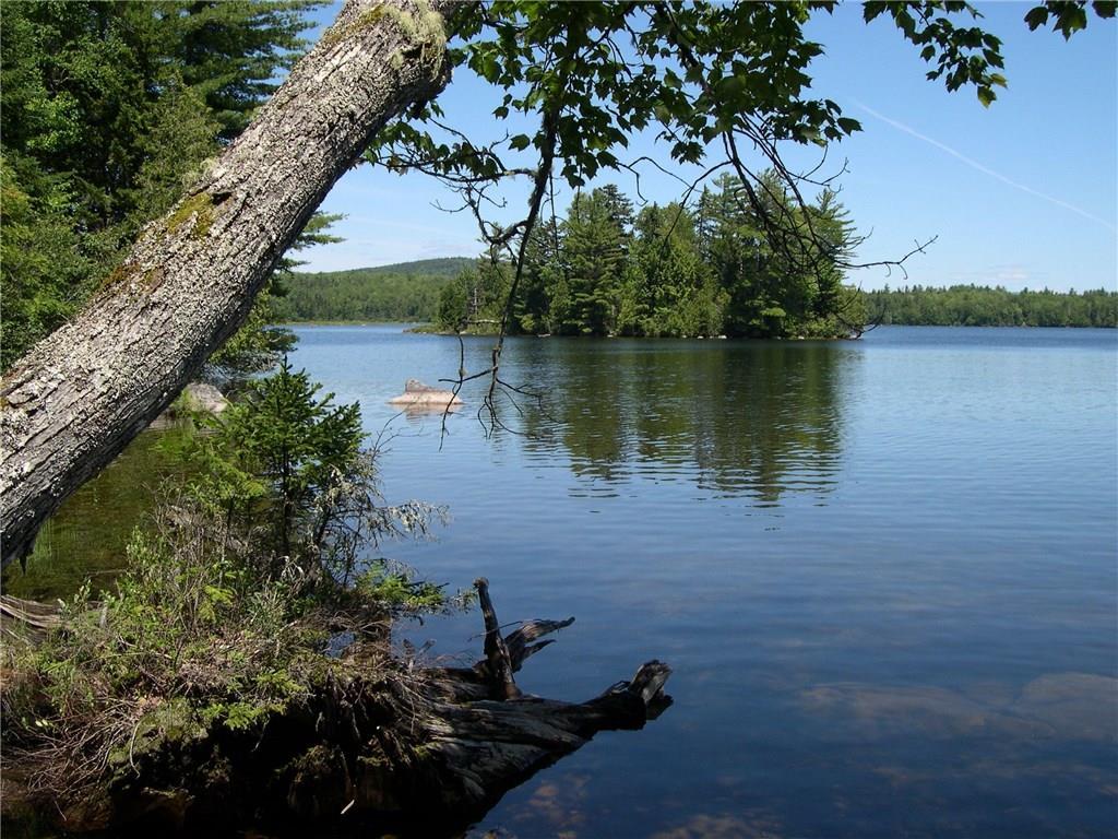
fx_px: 1227
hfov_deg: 49.0
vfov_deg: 37.7
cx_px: 559
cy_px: 420
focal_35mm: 38
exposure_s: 1/158
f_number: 7.6
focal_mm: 8
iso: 100
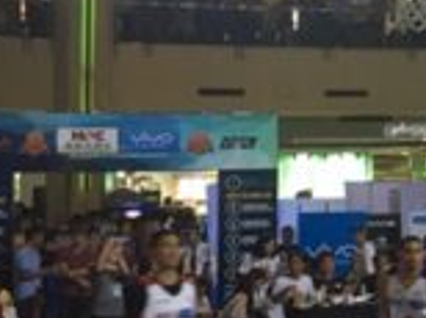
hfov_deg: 15.6
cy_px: 111
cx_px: 700
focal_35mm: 113
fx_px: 1388
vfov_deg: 13.1
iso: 80
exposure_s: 1/30
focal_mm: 4.15
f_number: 2.2
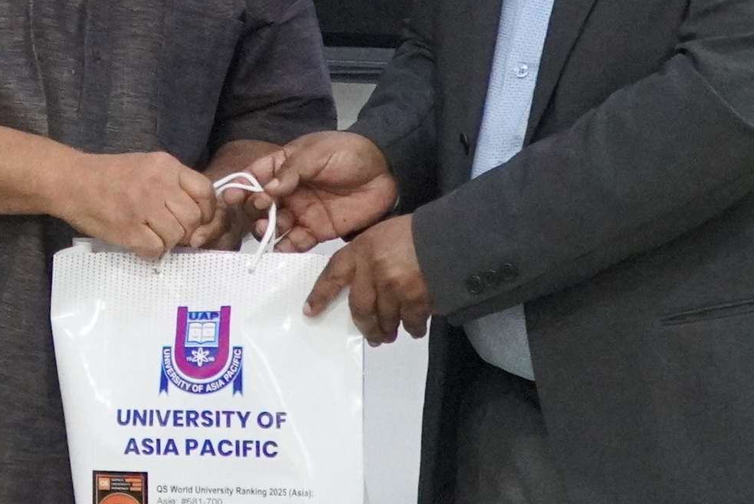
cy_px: 2
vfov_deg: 9.1
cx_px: 3
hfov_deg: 13.5
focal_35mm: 150
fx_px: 3148
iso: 6400
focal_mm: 23
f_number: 4
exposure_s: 1/125
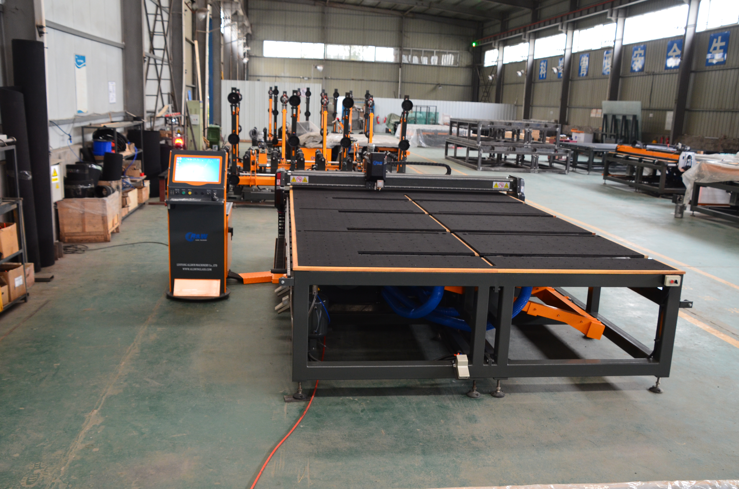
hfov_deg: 57.3
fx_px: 676
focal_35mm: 33
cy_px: 244
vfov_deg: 39.8
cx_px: 370
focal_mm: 22
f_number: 5.6
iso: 800
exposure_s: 1/6
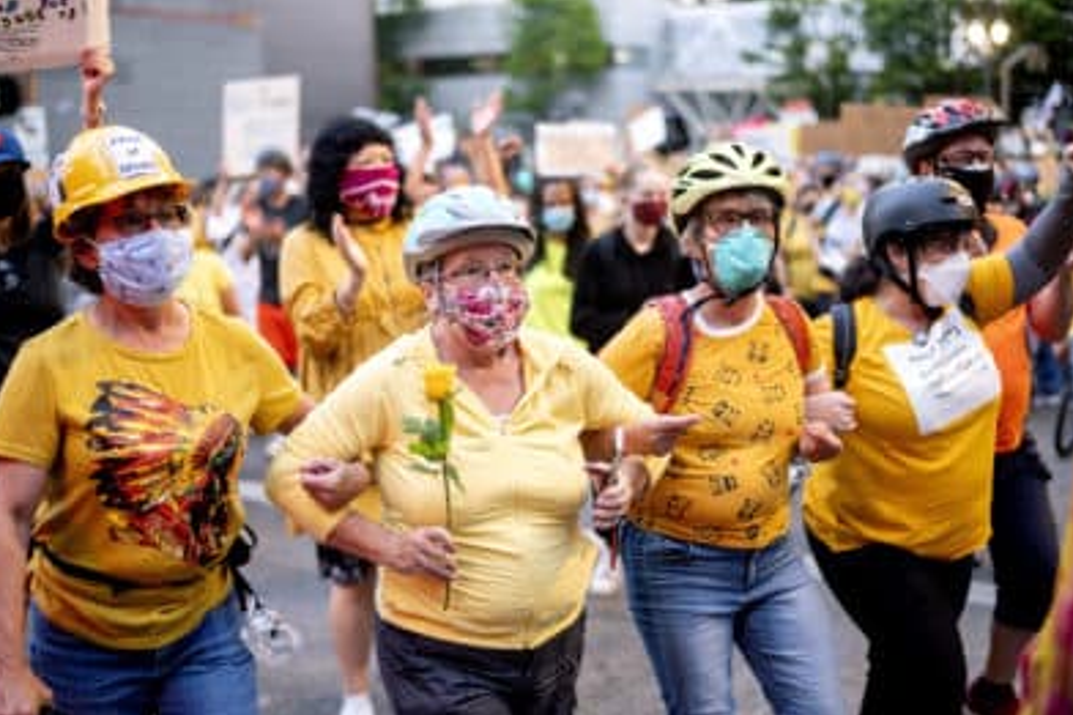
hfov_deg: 38.9
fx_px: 1519
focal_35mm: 51
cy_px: 362
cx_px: 534
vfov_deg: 26.5
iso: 4500
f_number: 2
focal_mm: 50
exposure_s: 1/350
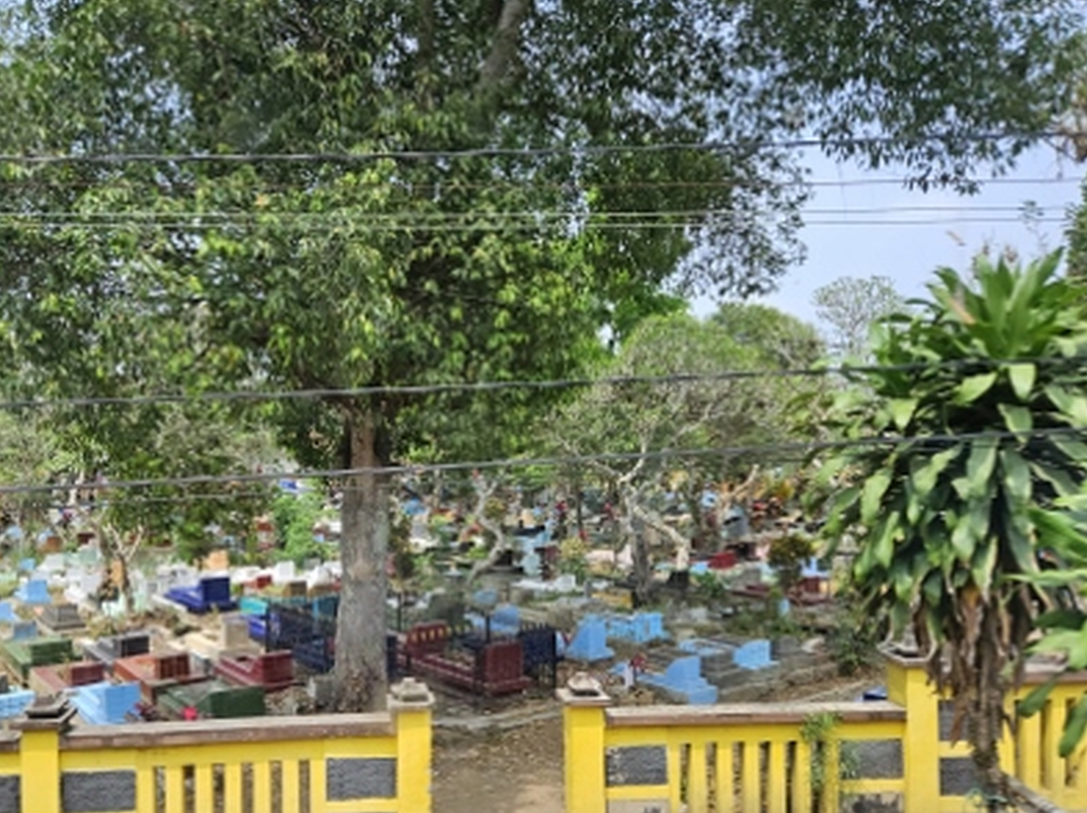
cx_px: 472
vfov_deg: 47.9
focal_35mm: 29
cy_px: 480
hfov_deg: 61.5
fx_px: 910
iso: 64
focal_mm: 5.4
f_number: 1.8
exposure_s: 1/719
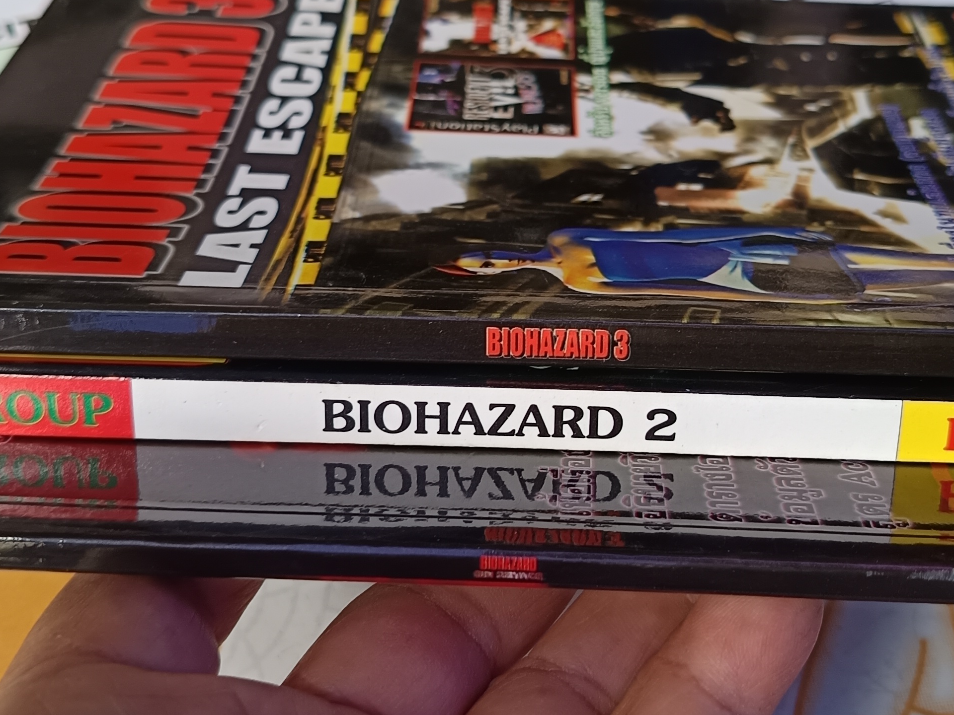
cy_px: 304
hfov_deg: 38.2
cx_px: 518
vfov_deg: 29.1
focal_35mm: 50
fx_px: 1378
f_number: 1.7
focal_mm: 5.31
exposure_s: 1/50
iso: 185
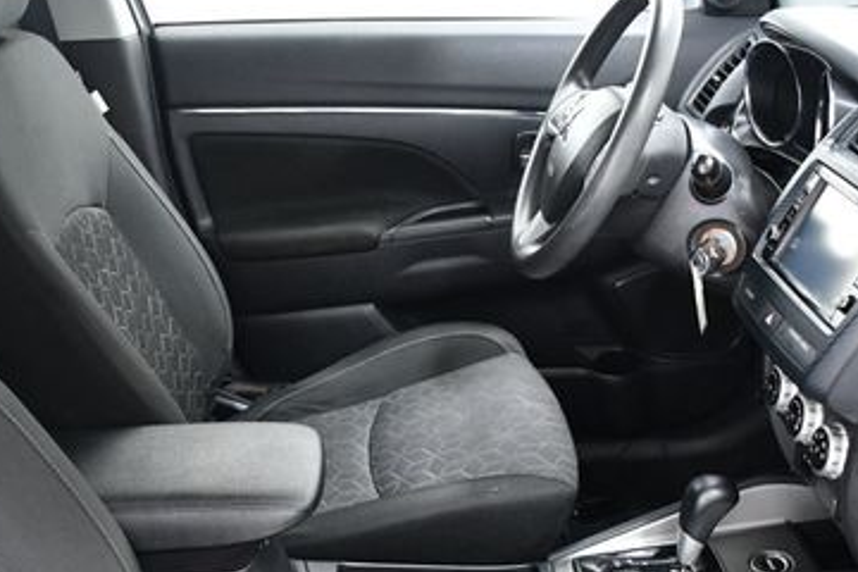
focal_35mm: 48
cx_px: 384
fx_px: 1144
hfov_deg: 41.1
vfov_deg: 27.4
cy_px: 474
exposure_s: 1/80
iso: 2500
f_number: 4.5
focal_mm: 18
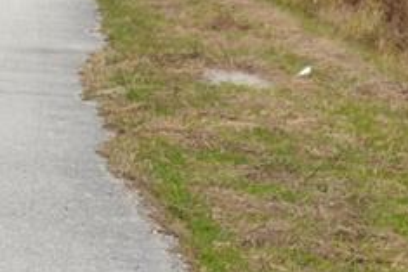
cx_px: 137
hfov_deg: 9.3
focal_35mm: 222
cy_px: -215
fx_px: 2517
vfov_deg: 6.1
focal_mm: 34
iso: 100
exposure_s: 1/320
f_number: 9
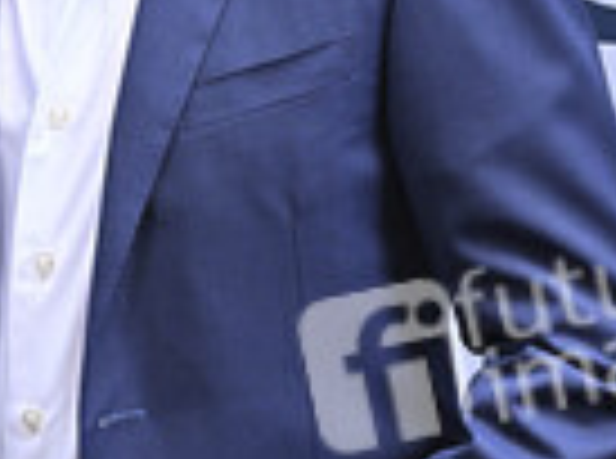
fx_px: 2396
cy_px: 122
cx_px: 121
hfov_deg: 14.6
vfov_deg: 10.9
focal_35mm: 135
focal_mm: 48
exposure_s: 1/320
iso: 800
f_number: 6.3
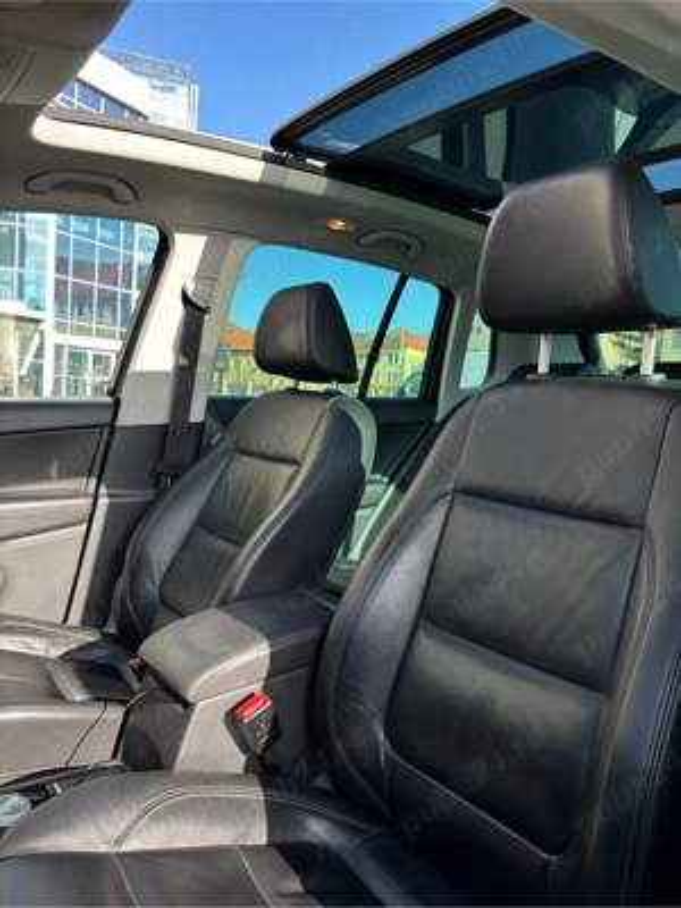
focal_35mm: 26
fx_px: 682
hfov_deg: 53.1
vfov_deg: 67.3
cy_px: 454
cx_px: 340
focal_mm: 5.96
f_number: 1.6
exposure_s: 1/172
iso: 50
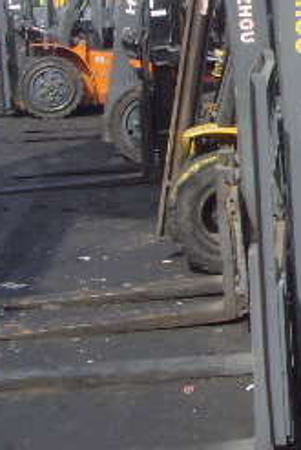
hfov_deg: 11.9
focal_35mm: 105
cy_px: 56
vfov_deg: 19.1
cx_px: 558
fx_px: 1315
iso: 80
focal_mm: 6.6
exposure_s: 1/180
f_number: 6.3
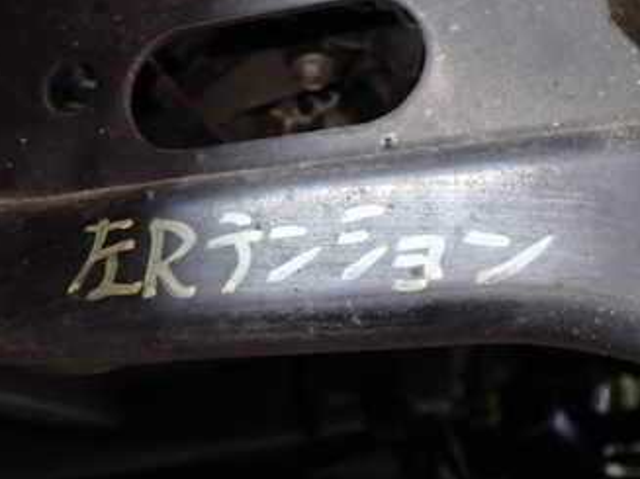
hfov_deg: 34.9
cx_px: 290
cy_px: 141
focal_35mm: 55
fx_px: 1016
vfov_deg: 26.3
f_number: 2.3
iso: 400
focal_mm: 5.4
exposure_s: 1/30
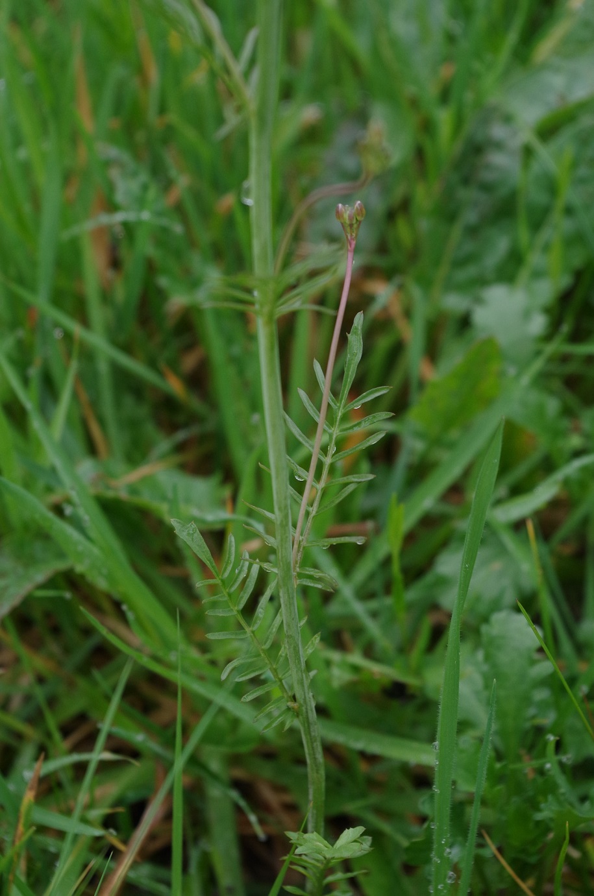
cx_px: 297
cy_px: 448
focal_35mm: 72
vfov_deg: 28.1
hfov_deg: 18.8
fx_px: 1790
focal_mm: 47.5
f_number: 7.1
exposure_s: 1/100
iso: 400
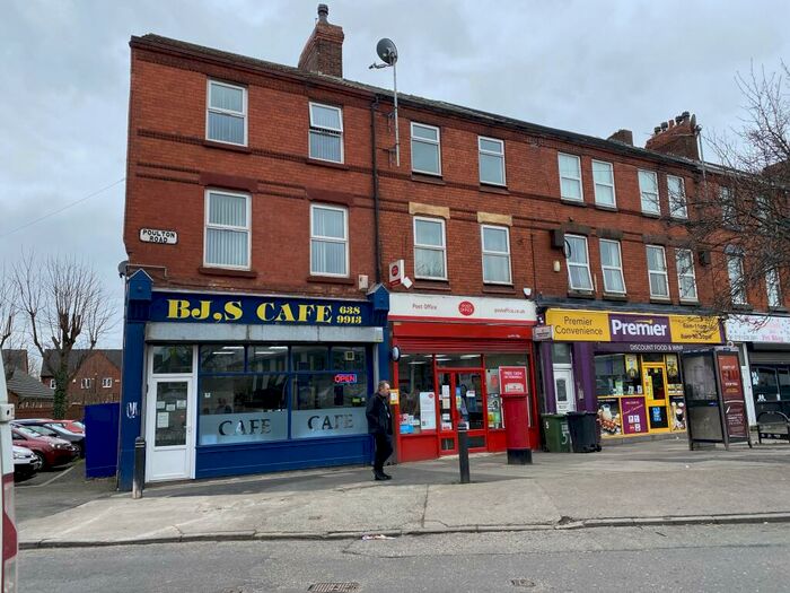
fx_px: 593
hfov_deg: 67.3
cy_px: 296
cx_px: 395
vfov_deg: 53.1
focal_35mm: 26
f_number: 1.8
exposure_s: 1/693
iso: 32
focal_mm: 4.25
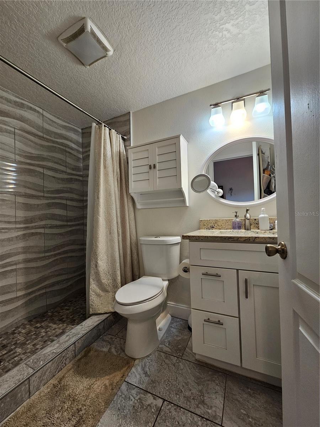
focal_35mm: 13
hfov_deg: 89.9
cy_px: 214
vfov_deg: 106.2
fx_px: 160
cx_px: 160
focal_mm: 2.2
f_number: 2.2
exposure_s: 1/60
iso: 80
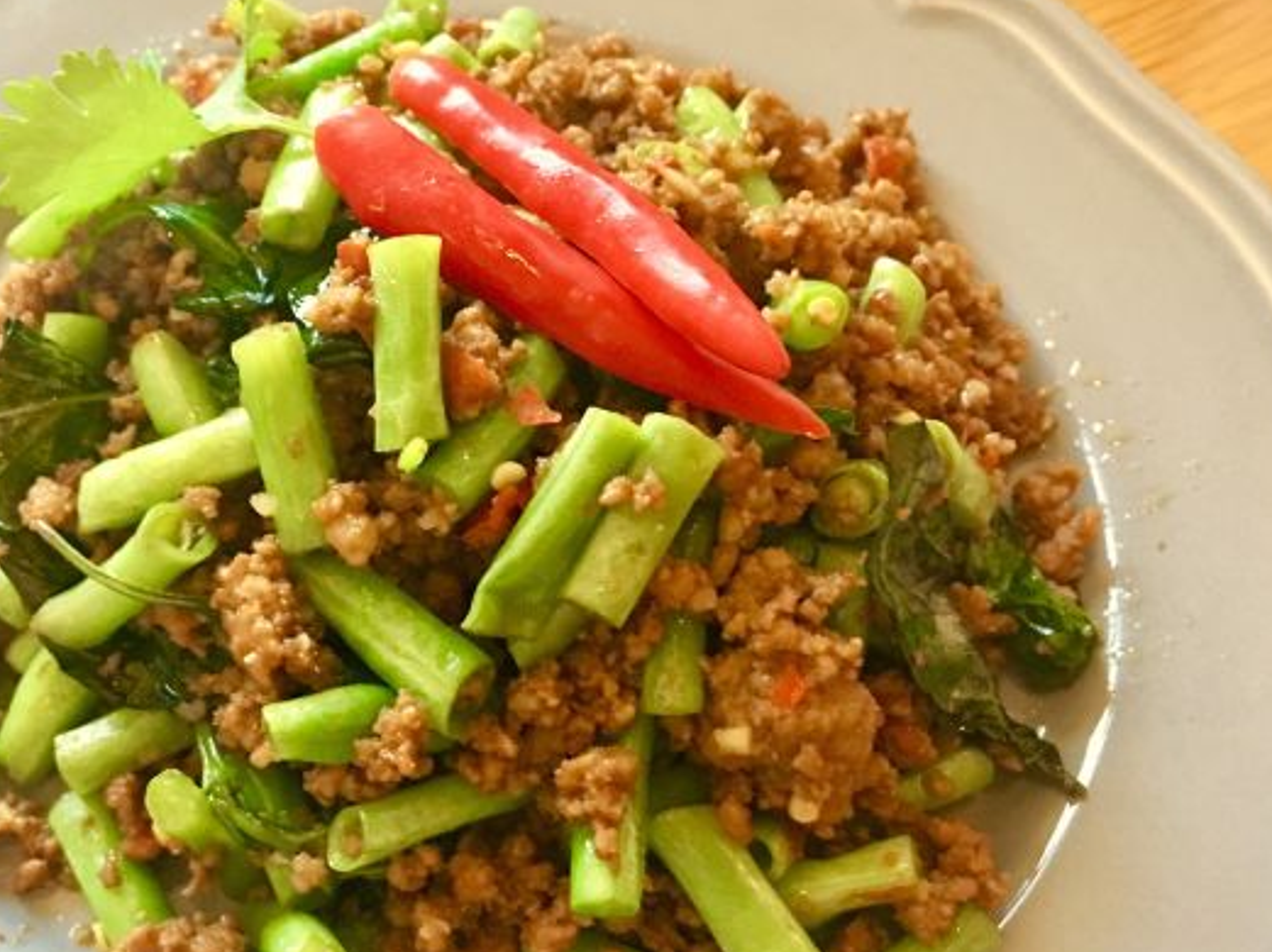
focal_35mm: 39
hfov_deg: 47.4
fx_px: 1432
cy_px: 533
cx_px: 474
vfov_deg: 36.7
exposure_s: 1/8
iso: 160
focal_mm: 4.15
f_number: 2.2
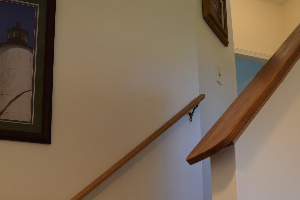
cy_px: 156
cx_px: 139
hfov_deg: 36.2
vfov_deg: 24.3
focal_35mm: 55
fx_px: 458
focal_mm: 18
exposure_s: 1/60
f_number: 4
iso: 500
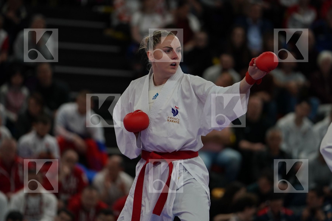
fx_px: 2739
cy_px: 110
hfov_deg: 6.9
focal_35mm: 297
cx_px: 166
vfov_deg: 4.6
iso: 800
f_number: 2.8
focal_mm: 198
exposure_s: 1/1000
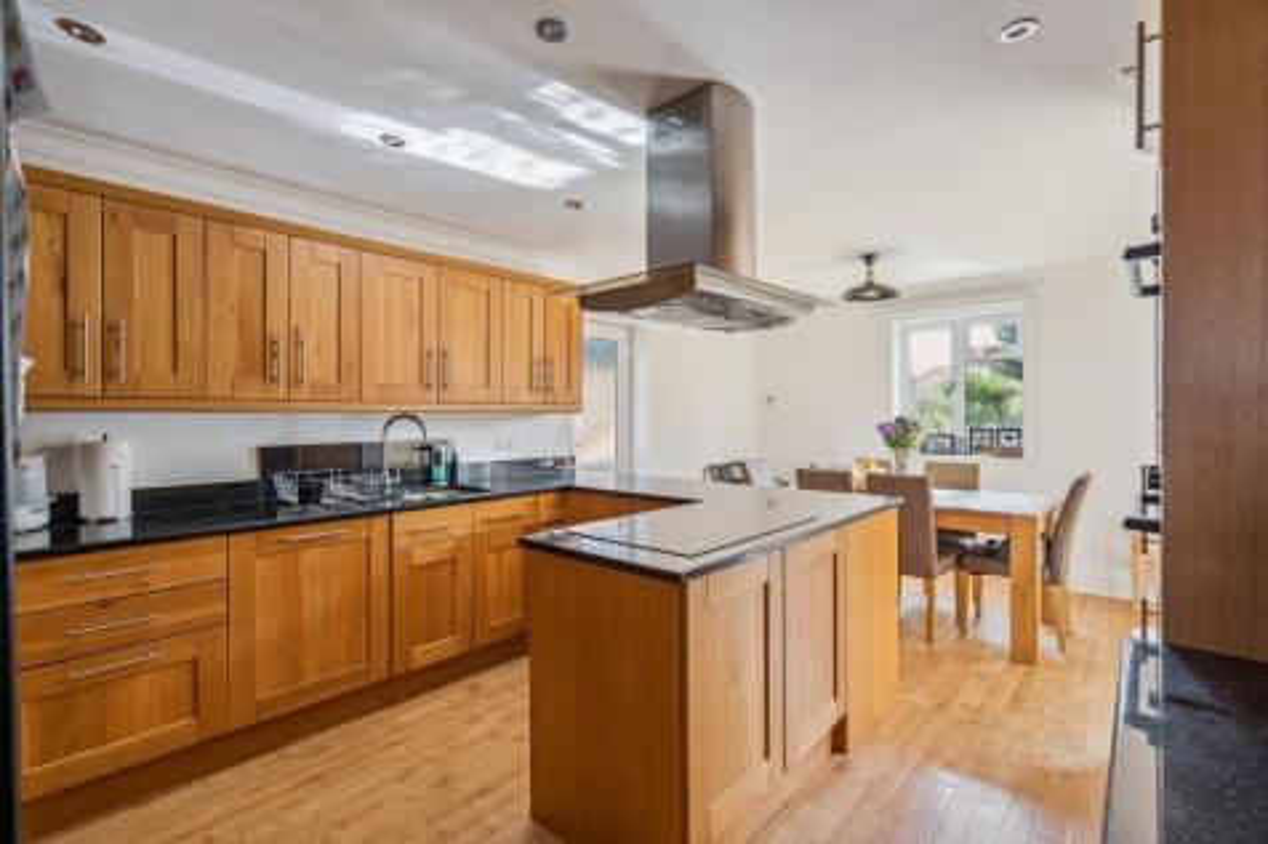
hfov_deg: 96.8
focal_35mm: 16
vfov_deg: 73.7
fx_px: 563
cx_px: 634
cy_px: 422
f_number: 5.6
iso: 320
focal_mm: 16
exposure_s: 1/13
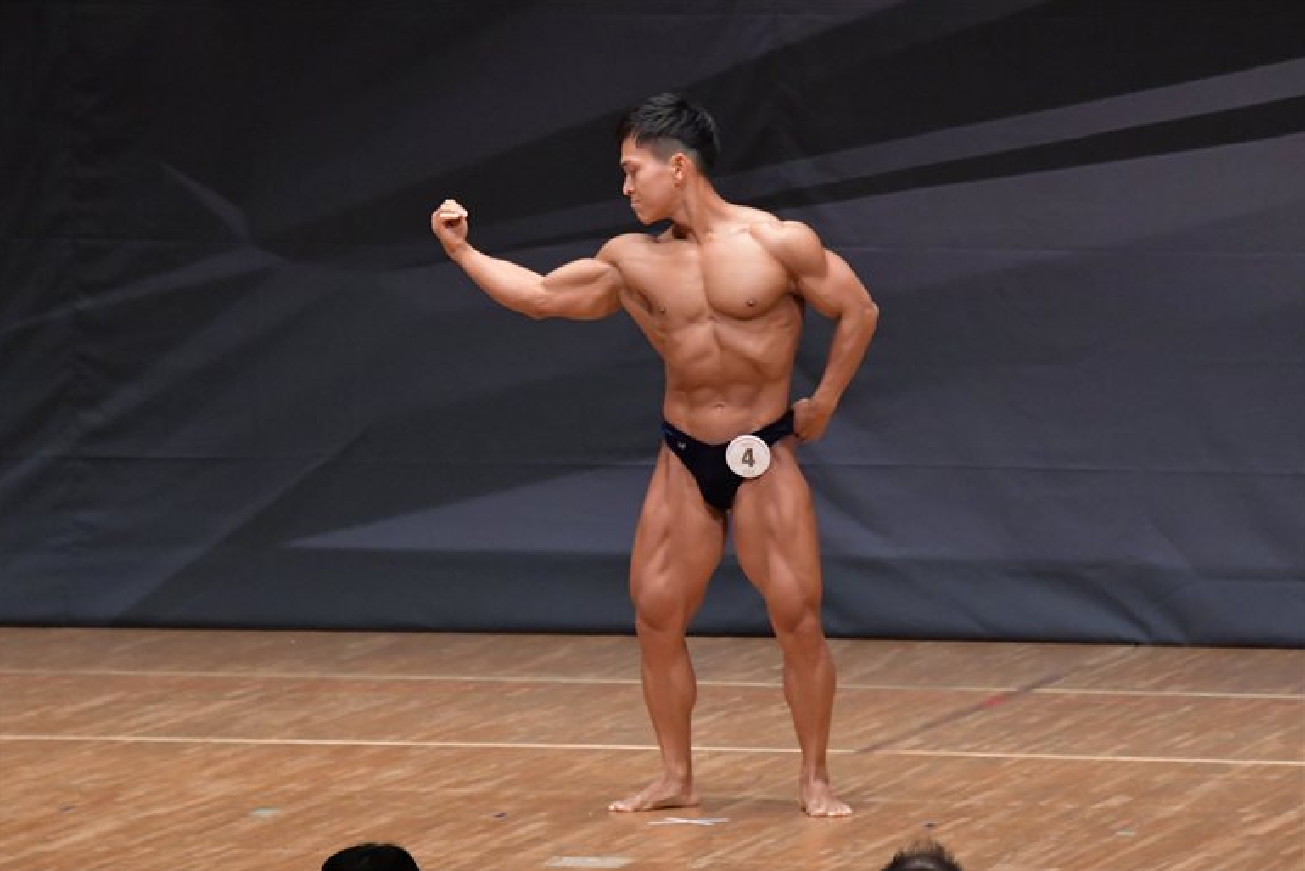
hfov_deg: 7.2
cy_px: 436
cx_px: 649
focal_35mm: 287
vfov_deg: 4.8
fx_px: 10405
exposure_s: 1/400
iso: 6400
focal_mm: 190
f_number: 5.6
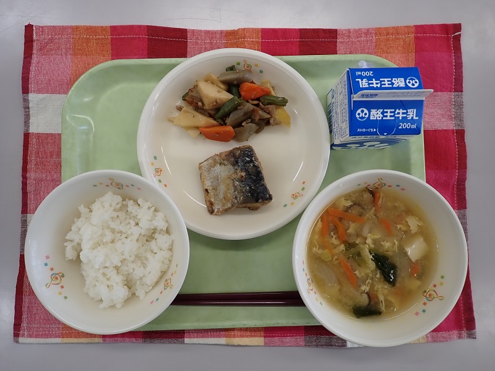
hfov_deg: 69.4
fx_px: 357
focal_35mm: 25
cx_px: 248
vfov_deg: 54.9
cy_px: 186
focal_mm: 4.5
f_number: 2
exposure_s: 1/125
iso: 100
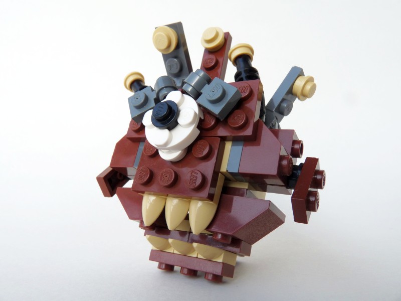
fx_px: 324
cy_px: 150
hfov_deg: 63.4
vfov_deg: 49.7
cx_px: 200
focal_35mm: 28
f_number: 4.5
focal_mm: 5
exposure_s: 1/250
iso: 100
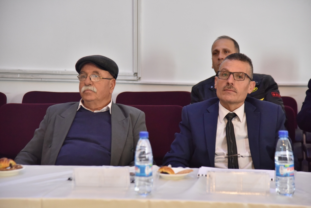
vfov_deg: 13.0
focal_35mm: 105
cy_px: 104
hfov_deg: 19.5
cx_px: 156
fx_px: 907
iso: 2500
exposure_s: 1/80
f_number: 4.5
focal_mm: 105
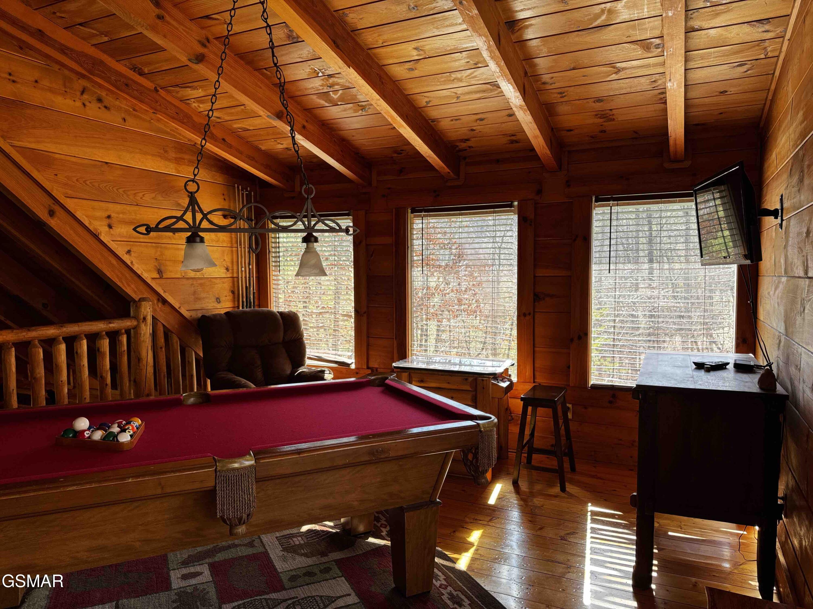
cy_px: 304
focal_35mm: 24
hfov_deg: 71.6
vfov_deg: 56.8
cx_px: 406
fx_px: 564
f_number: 1.78
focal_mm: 6.76
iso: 64
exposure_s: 1/121
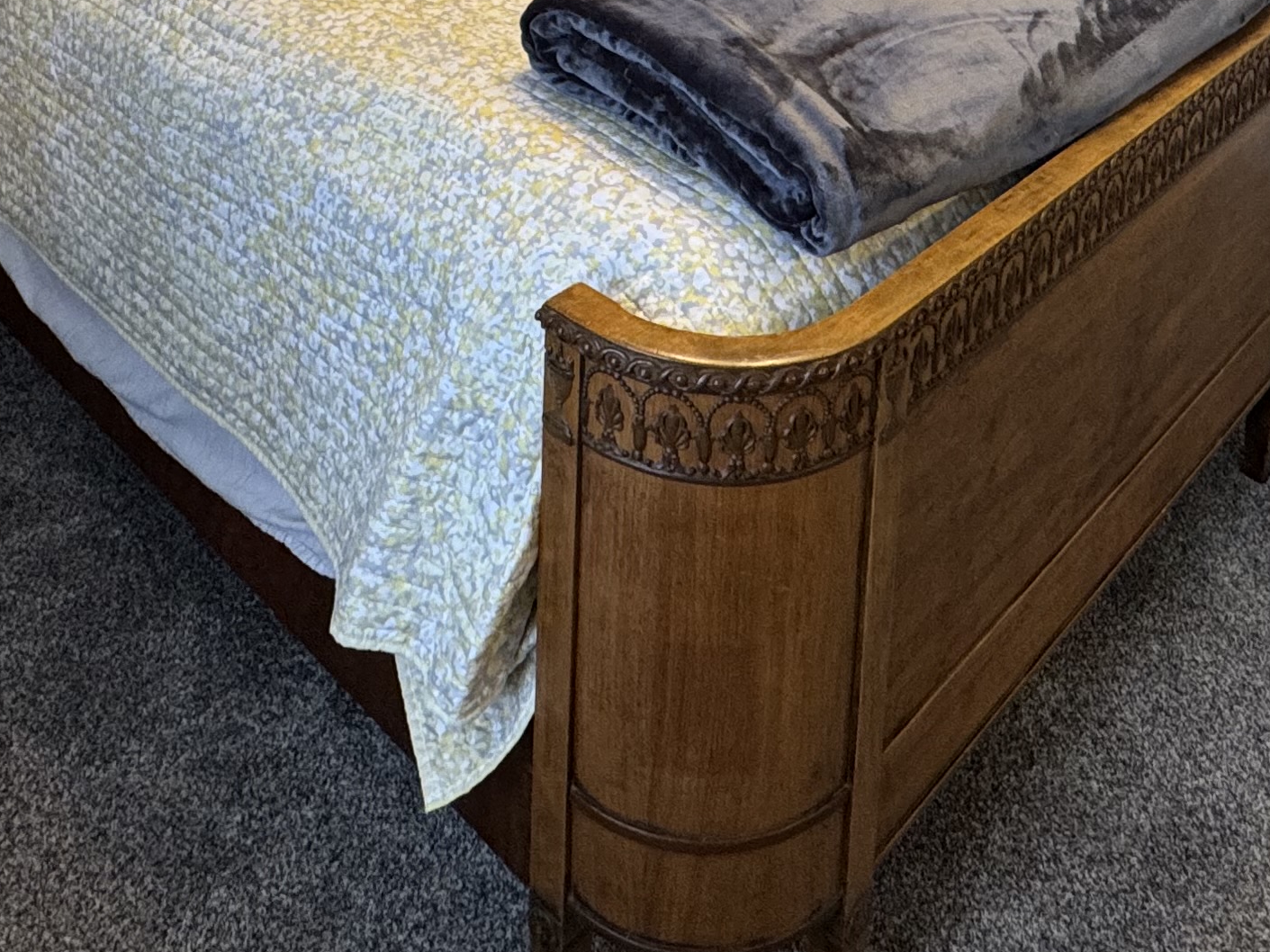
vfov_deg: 28.8
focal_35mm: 40
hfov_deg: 46.7
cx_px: 692
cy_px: -309
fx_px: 1467
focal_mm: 2.22
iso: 160
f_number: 2.2
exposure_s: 1/60
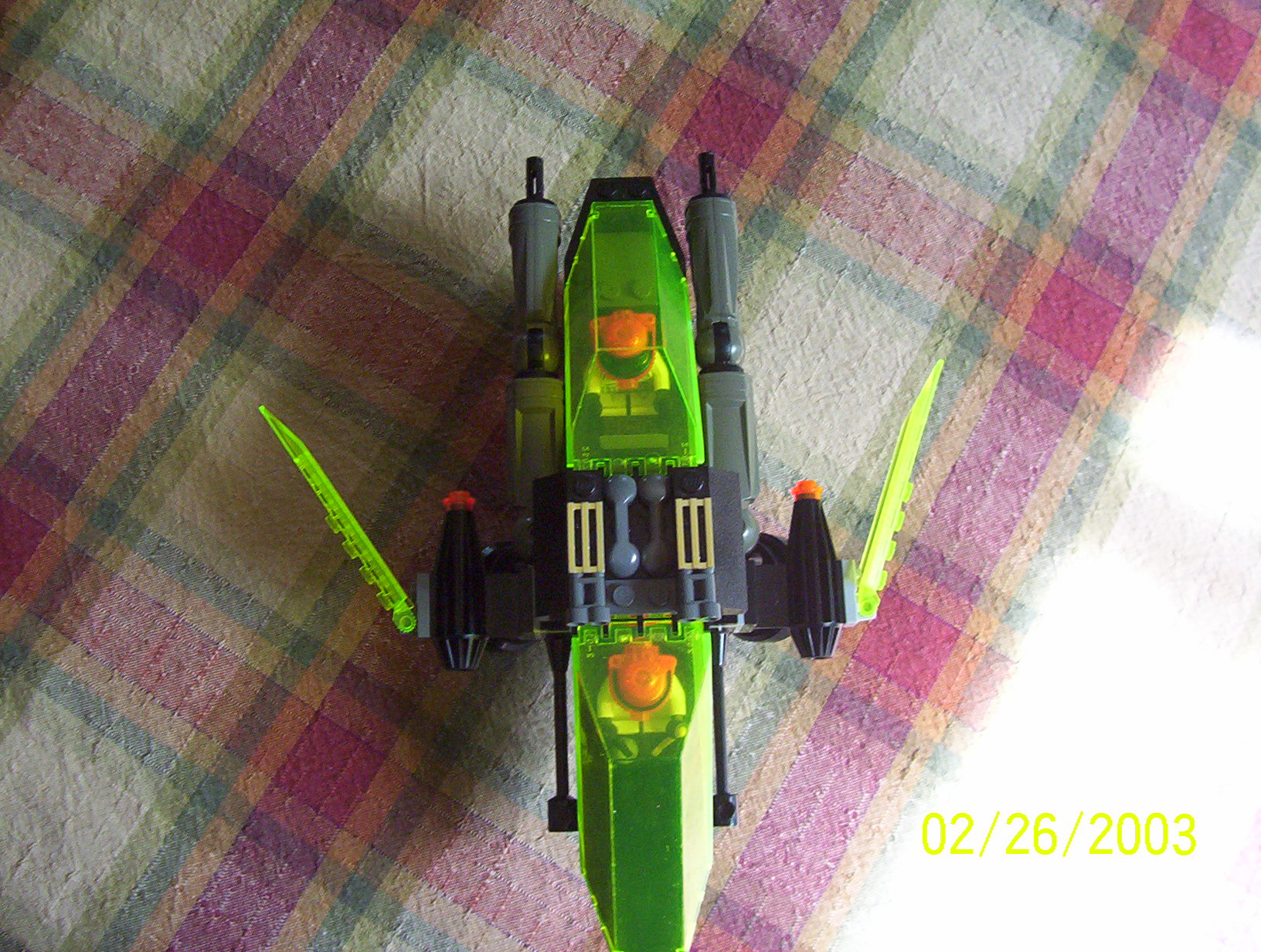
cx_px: 630
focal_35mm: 43
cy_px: 476
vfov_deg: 33.7
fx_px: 1570
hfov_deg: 43.8
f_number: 2.73
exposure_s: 1/90.9
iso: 200
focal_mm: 5.77
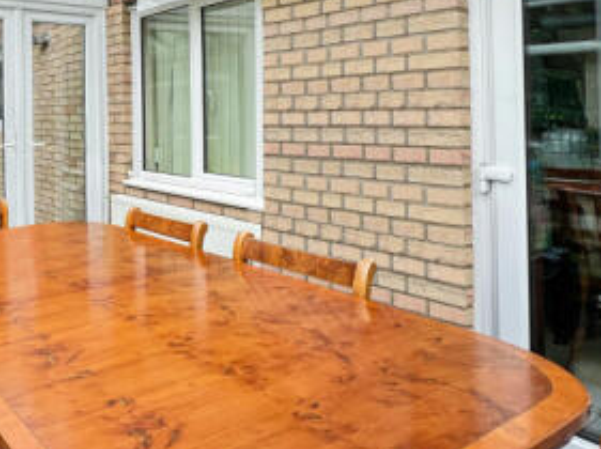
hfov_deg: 53.9
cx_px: 25
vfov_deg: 49.1
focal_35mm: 27
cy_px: 110
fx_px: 468
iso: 32
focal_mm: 1.57
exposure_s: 1/178
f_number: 1.8
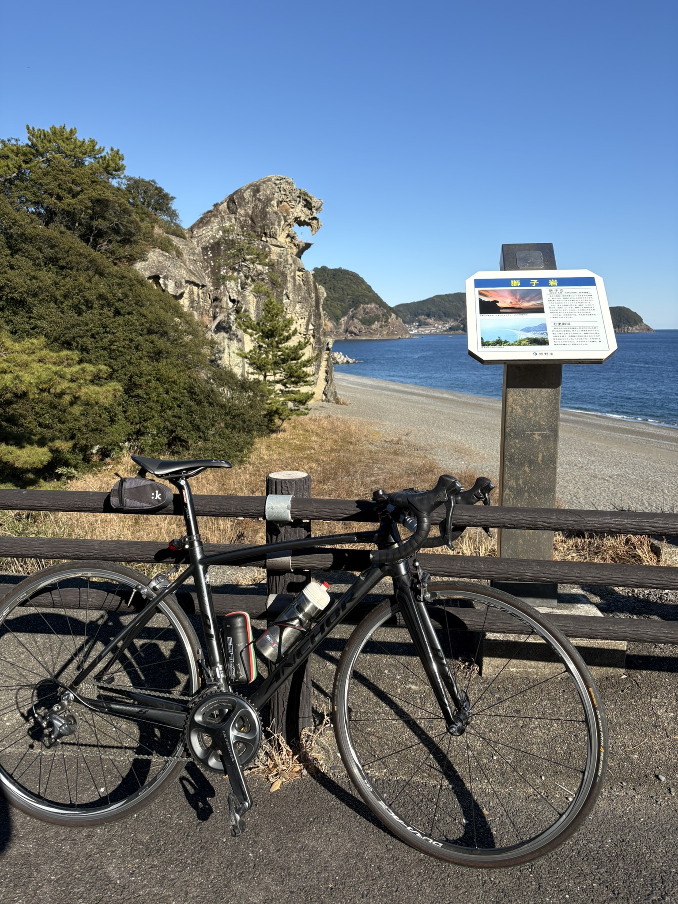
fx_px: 679
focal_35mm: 26
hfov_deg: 53.1
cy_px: 452
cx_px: 339
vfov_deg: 67.3
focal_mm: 5.96
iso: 50
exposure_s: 1/2865
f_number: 1.6
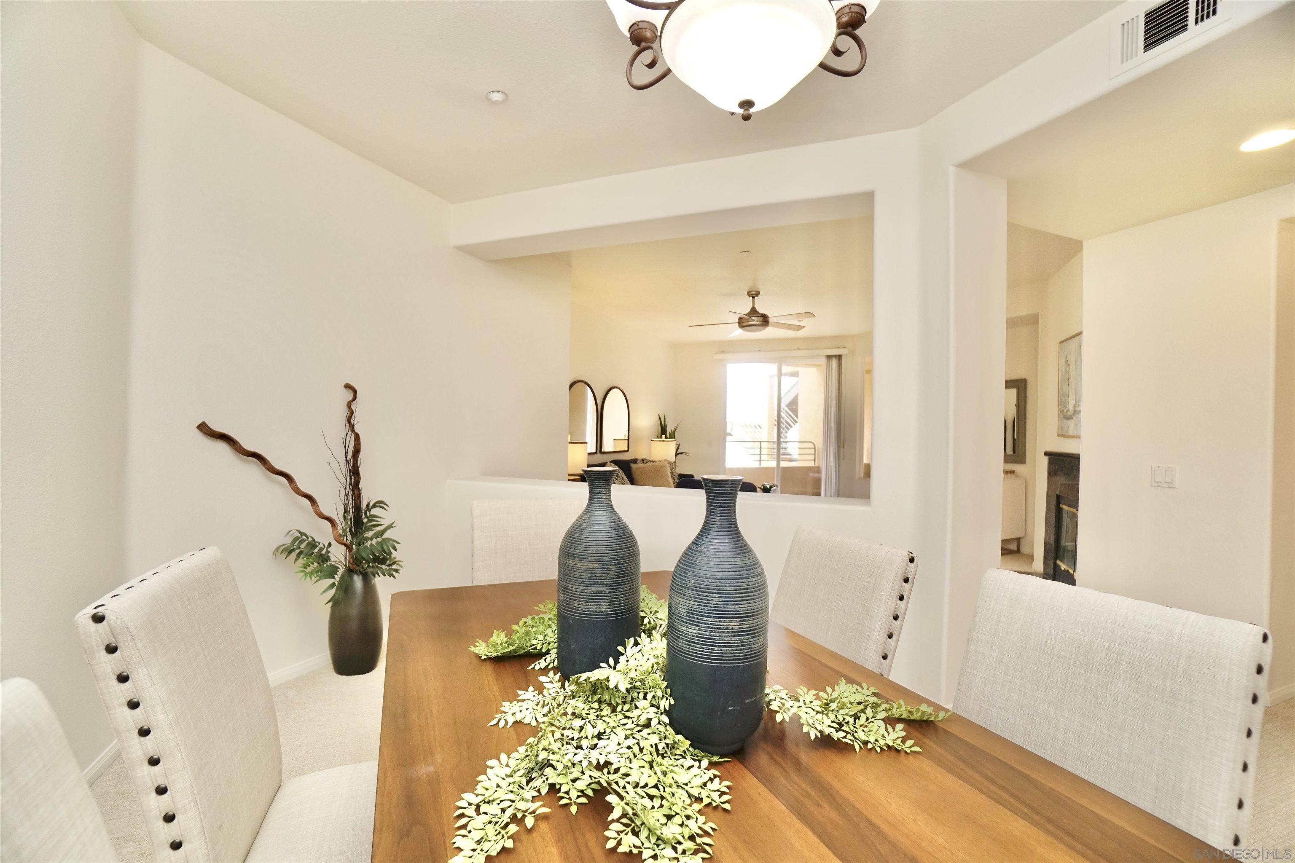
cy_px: 432
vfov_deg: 77.3
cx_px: 648
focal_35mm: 15
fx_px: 540
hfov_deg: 100.4
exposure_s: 1/160
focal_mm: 10
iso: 640
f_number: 4
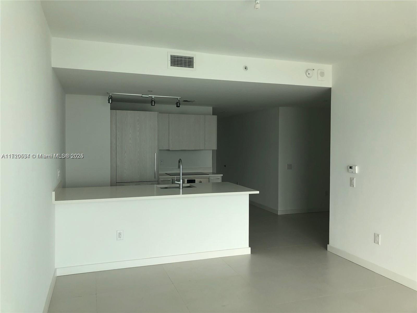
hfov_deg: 63.4
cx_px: 208
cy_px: 156
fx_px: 337
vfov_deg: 49.7
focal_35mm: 28
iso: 25
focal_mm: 4
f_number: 1.8
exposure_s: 1/120
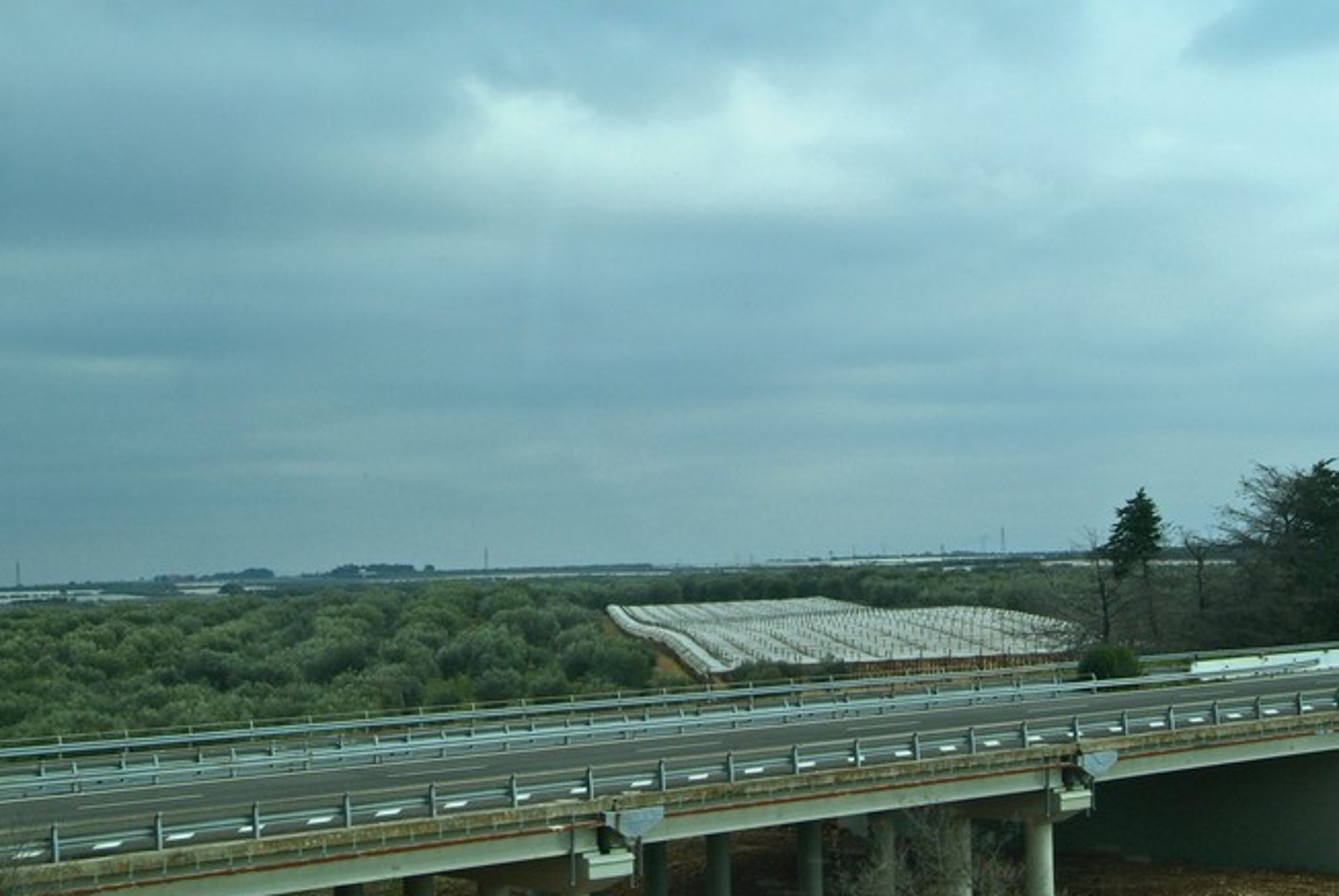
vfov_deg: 21.0
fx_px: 2420
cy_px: 505
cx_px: 692
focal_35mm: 65
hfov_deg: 30.9
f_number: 13
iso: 200
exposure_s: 1/250
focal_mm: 35
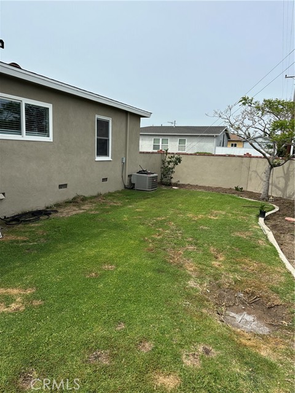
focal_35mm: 24
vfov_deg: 71.6
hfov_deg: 56.8
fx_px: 273
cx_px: 148
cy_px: 196
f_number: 1.78
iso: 80
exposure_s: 1/5263
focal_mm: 6.86
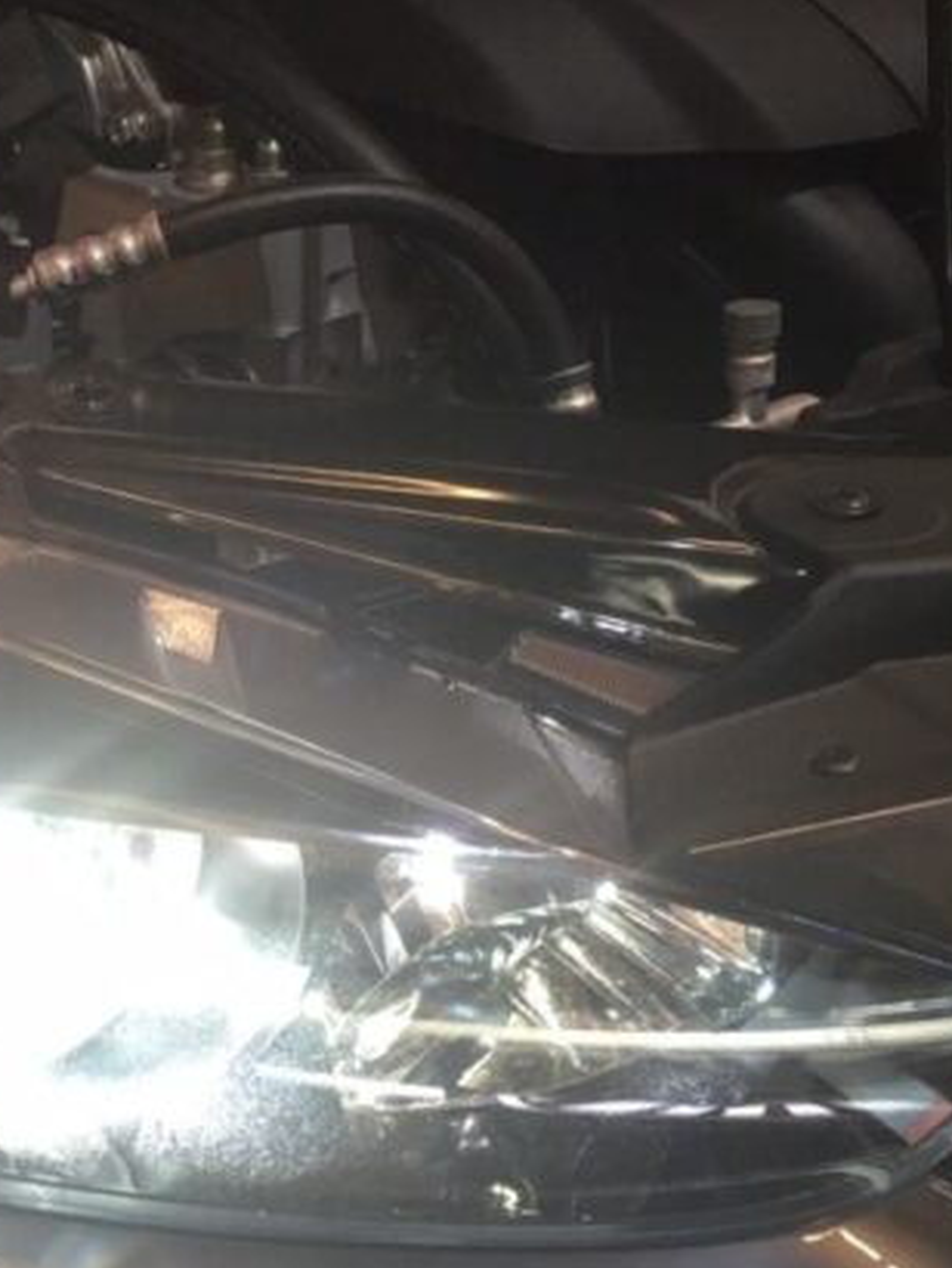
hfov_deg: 21.8
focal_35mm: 66
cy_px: 787
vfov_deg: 29.3
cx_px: 96
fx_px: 2418
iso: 80
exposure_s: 1/30
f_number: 2.2
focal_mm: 4.15
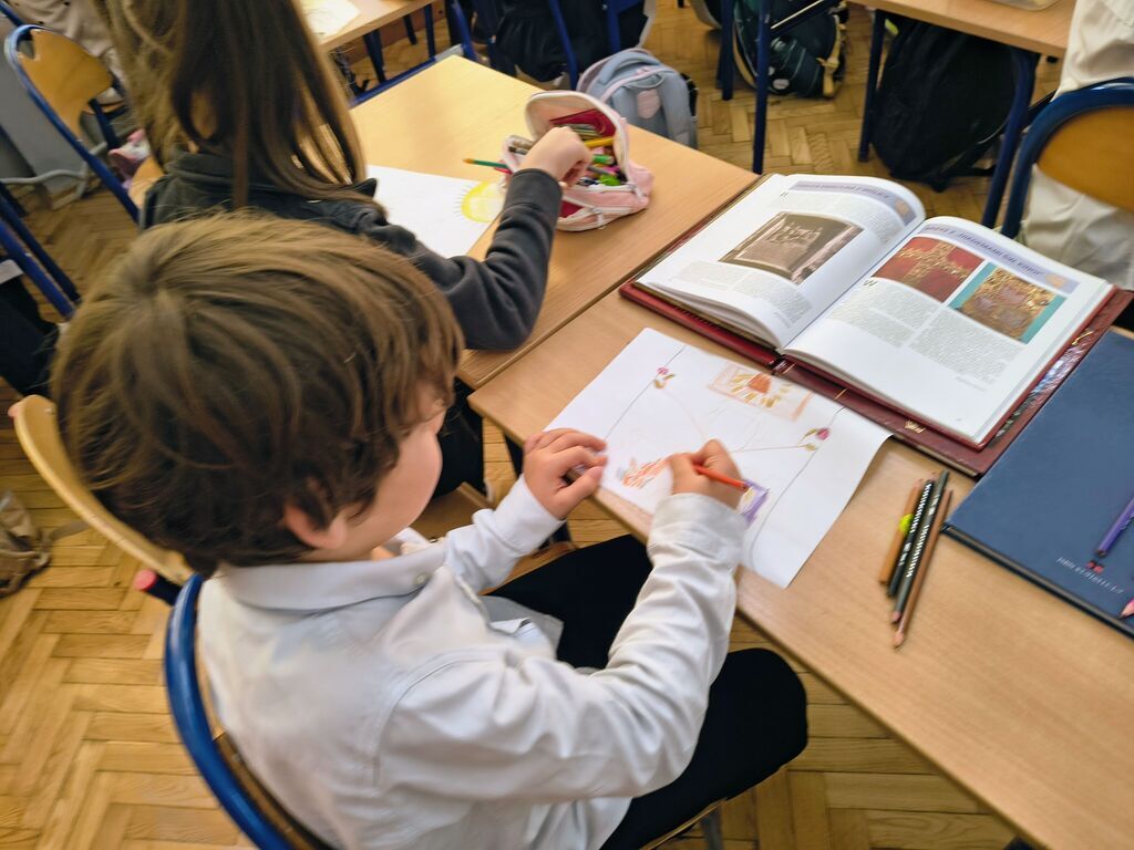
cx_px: 567
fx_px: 753
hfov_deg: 73.9
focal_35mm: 23
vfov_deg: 58.9
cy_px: 425
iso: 161
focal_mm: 5.56
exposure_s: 1/100
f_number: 1.8
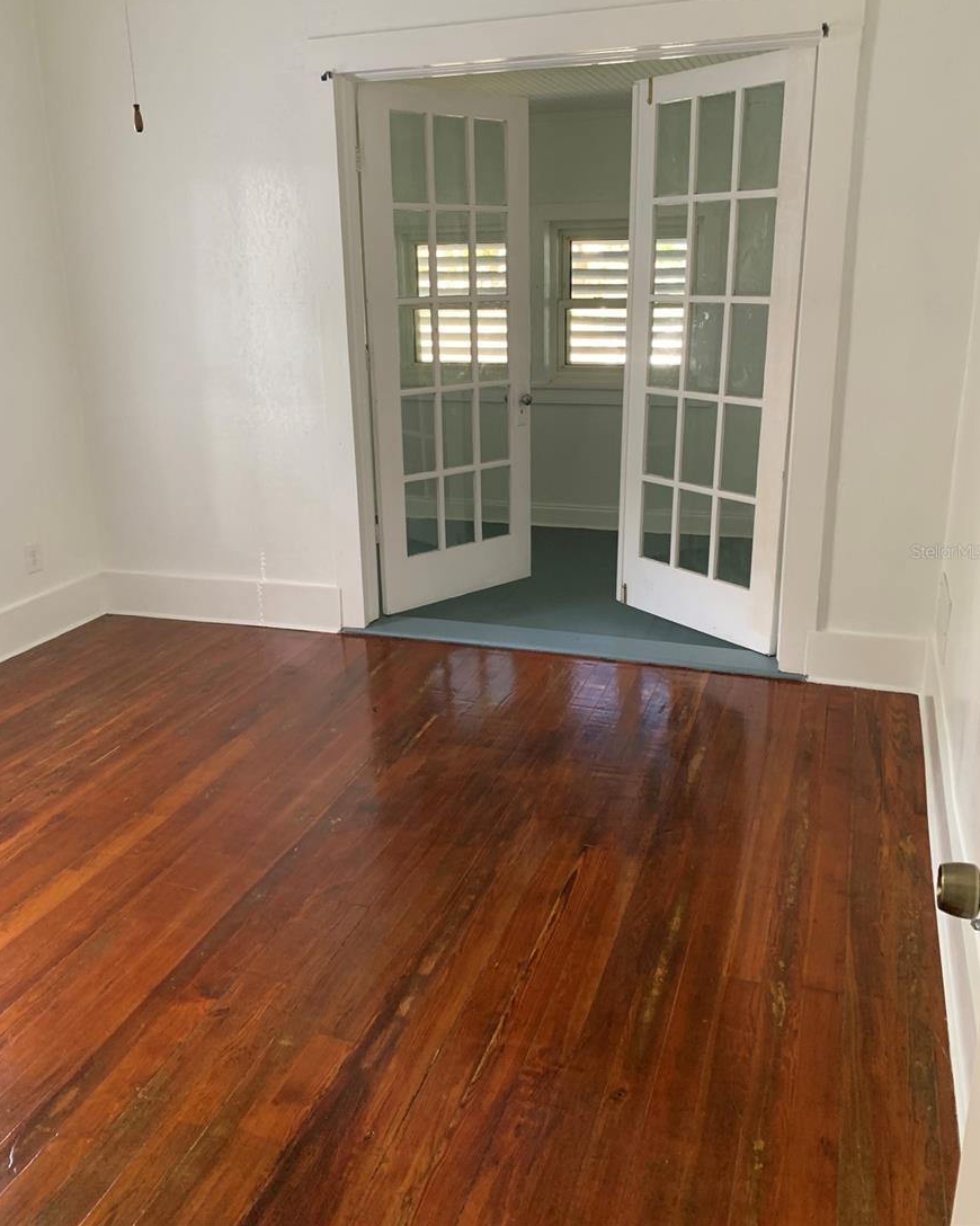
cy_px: 551
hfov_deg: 51.5
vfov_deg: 62.1
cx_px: 484
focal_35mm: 28
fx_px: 1015
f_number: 1.8
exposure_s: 1/60
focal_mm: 4.25
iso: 200
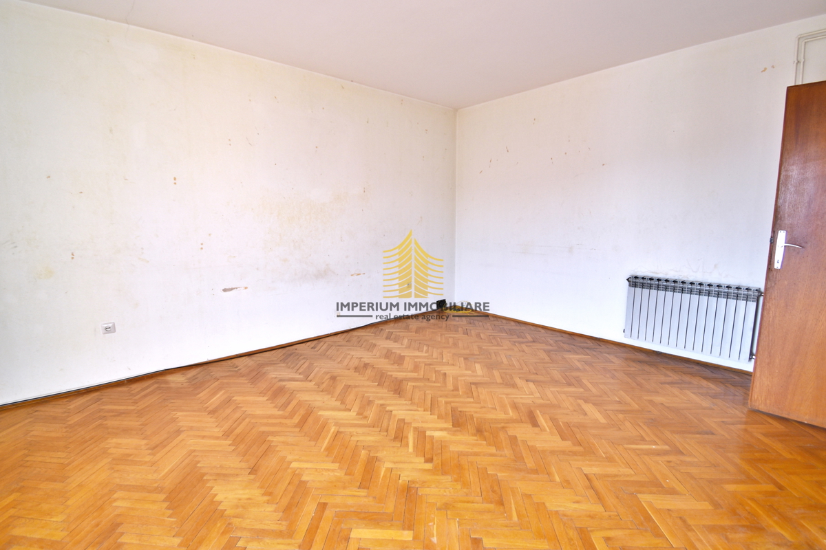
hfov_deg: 100.4
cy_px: 275
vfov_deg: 77.3
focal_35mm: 15
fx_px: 344
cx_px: 413
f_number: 4.5
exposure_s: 1/50
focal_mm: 10
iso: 100
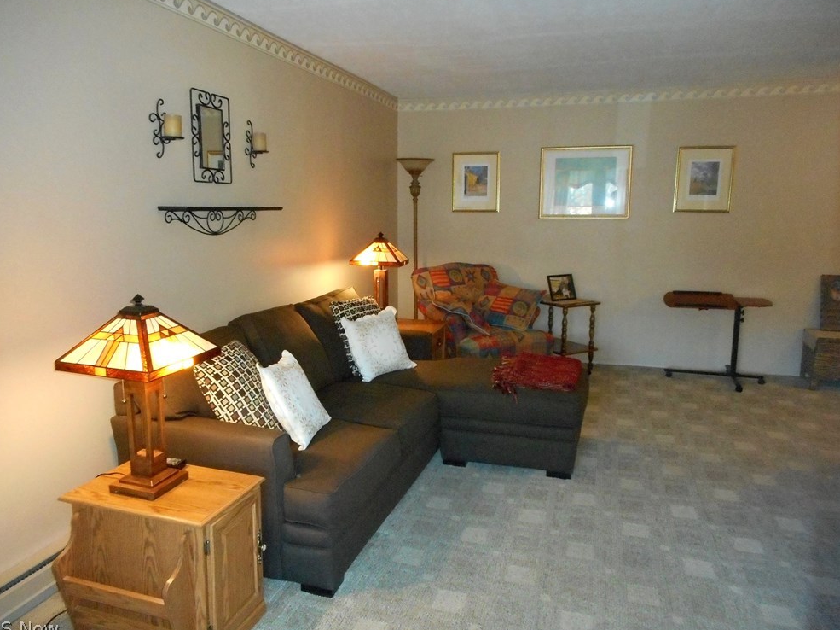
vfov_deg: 53.0
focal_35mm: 26
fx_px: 631
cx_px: 407
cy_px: 315
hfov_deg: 67.3
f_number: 3.7
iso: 800
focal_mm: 4.5
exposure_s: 1/25
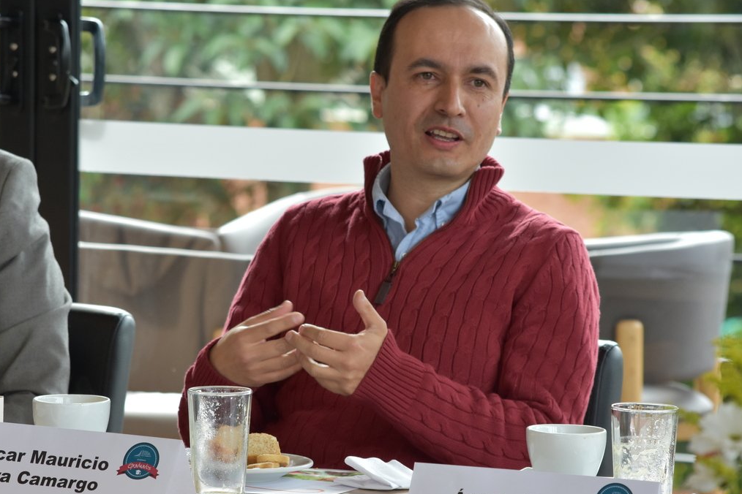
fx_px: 4390
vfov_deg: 6.4
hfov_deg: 9.7
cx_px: 312
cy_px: 265
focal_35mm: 213
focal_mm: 120
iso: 800
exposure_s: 1/250
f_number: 8
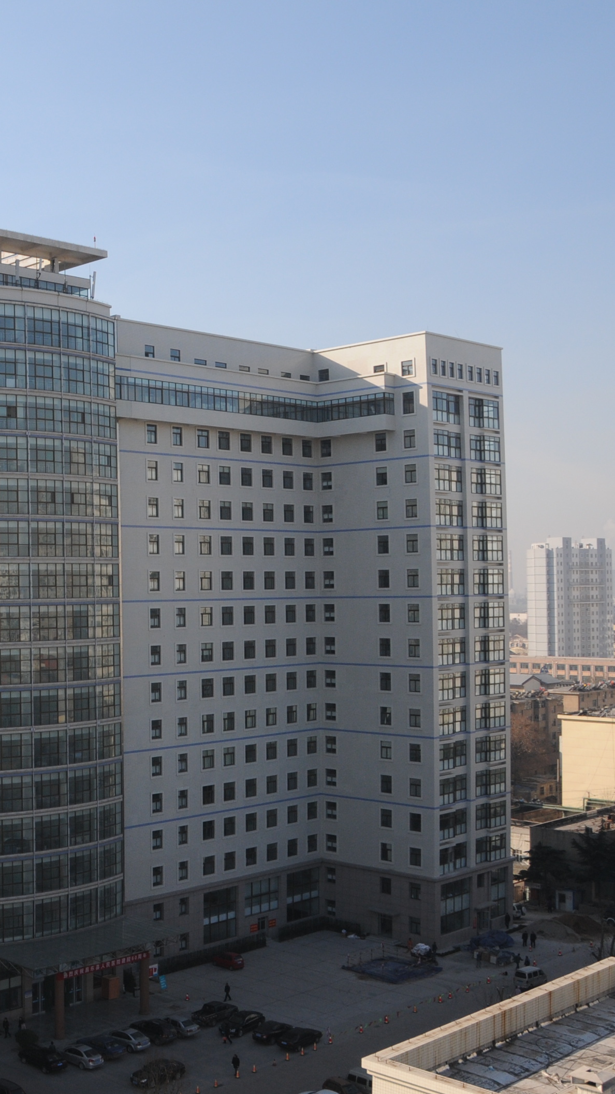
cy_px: 547
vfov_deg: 47.4
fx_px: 1247
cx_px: -49
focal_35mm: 43
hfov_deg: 25.8
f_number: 10
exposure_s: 1/400
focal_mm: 18
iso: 320
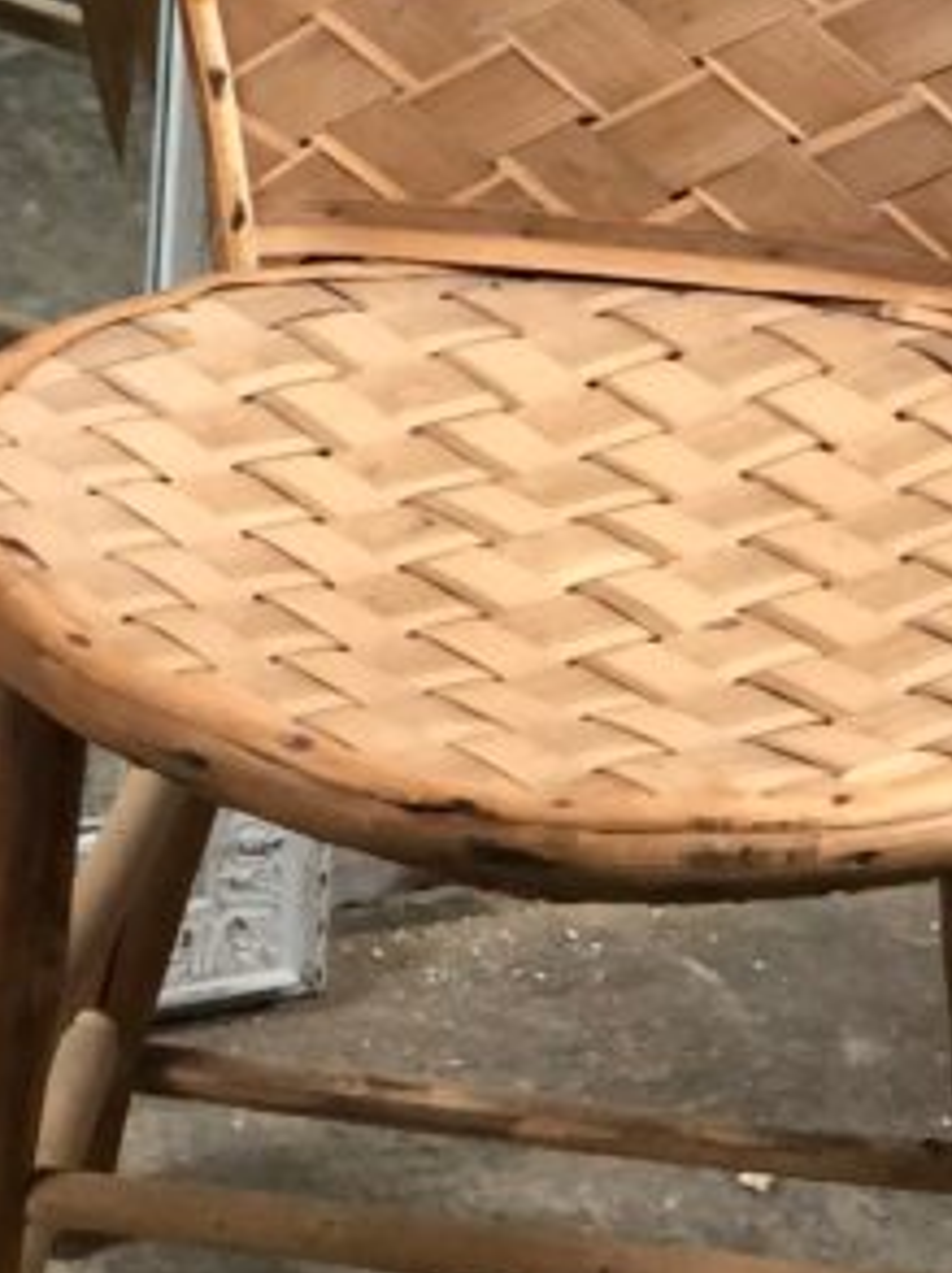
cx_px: -152
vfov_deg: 10.8
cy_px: 78
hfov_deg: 8.1
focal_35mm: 182
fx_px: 6688
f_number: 2.4
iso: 125
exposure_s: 1/33
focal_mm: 6
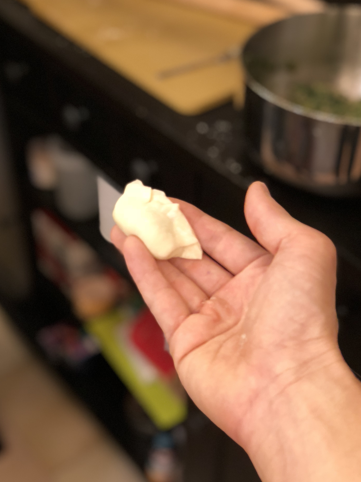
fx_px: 792
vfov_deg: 33.8
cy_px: 251
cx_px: 173
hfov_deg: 25.7
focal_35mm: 57
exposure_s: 1/25
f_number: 2.4
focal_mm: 6
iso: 160
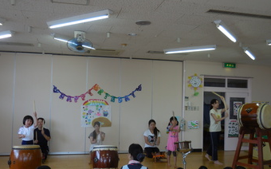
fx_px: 266
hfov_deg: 54.0
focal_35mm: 36
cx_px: 136
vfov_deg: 35.3
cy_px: 91
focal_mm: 5.9
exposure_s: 1/40
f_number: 3.7
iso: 125
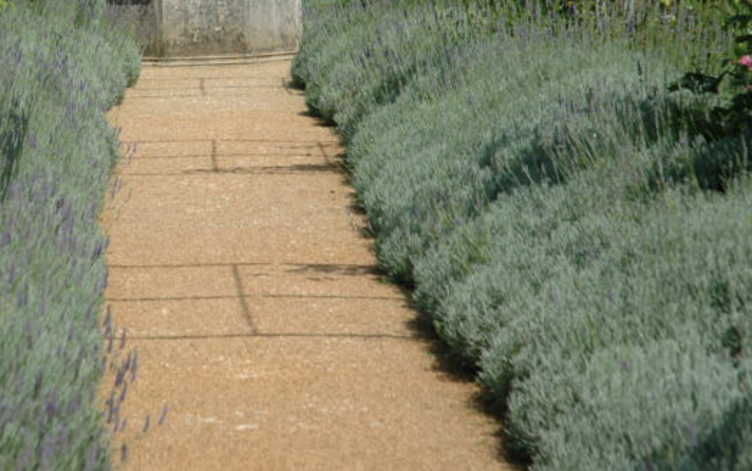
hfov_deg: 11.7
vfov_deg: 7.3
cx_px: 179
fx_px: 3670
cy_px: 77
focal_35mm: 179
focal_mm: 60
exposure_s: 1/1250
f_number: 4.5
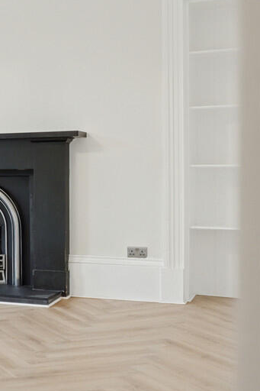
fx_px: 650
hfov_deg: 21.2
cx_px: -43
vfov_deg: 33.4
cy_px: 185
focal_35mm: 60
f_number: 2.8
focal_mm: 20
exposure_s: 1/80
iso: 500
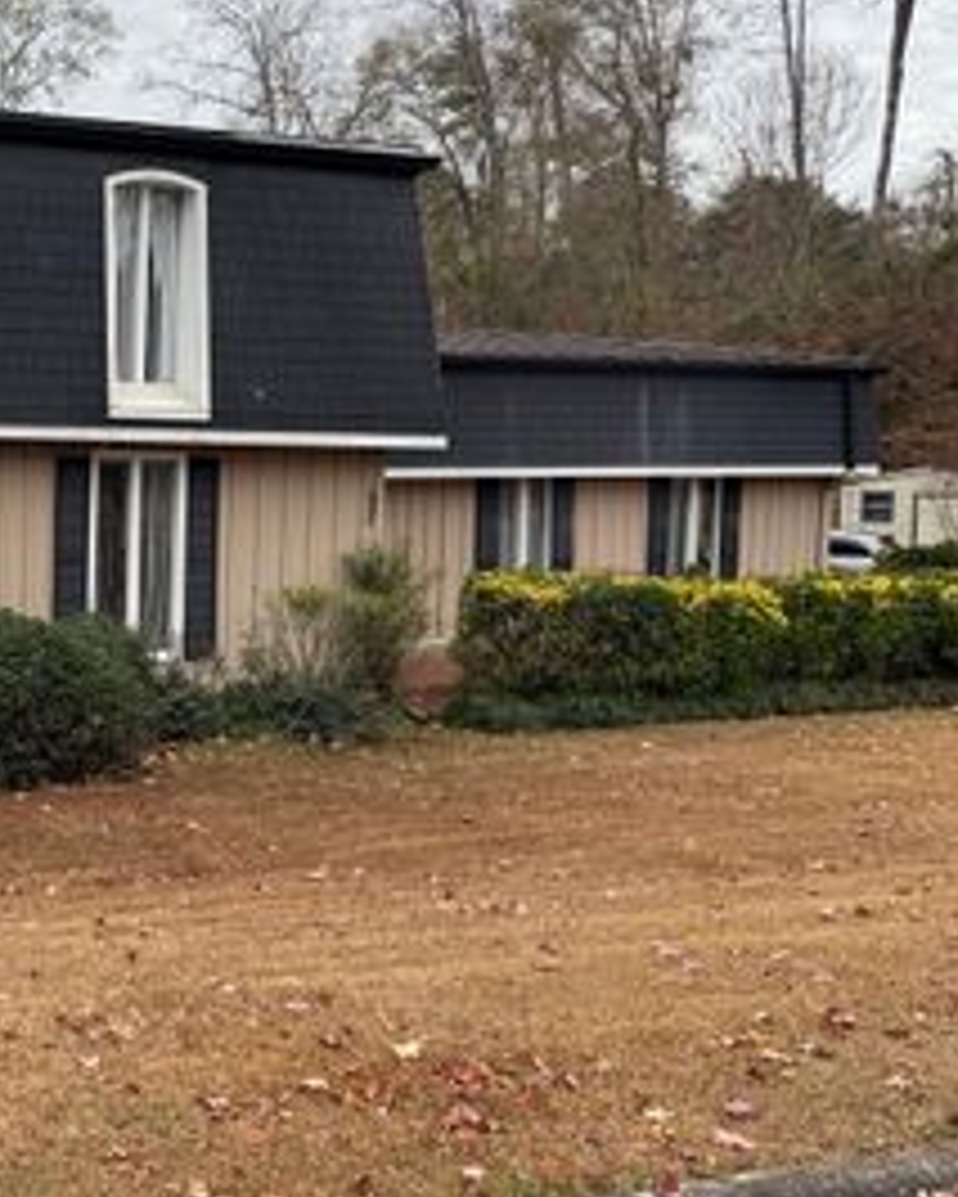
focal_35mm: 44
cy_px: 529
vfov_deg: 41.9
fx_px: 1559
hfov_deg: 31.6
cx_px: 4
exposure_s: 1/270
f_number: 1.78
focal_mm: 6.76
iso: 64
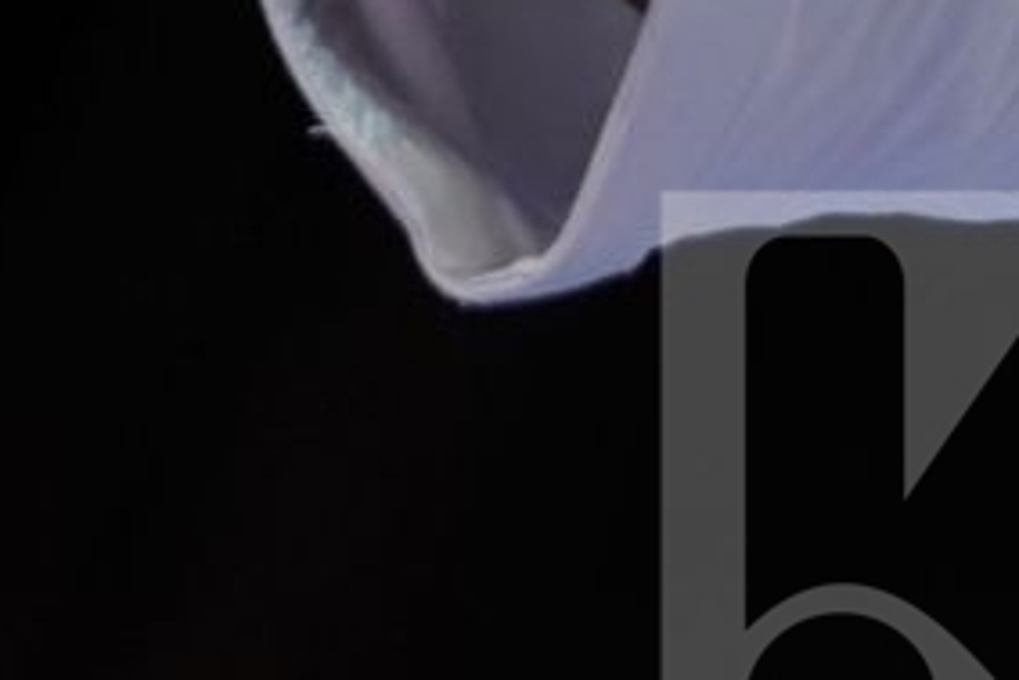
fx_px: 50945
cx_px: 997
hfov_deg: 1.1
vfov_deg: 0.8
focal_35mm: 1799
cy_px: -759
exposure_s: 1/500
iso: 1000
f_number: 2.8
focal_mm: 189
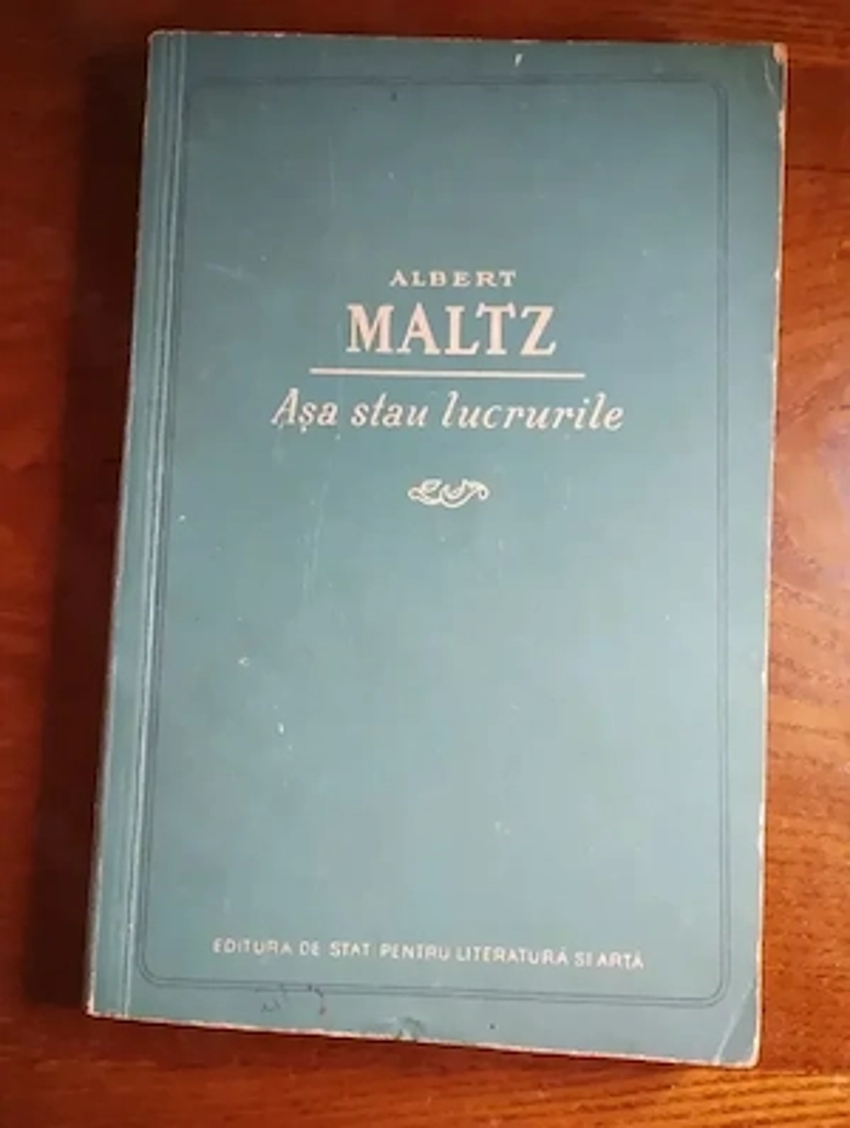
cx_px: 425
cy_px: 564
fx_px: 914
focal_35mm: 28
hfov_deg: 49.9
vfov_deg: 63.4
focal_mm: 4.27
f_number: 1.8
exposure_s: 1/20
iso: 2244
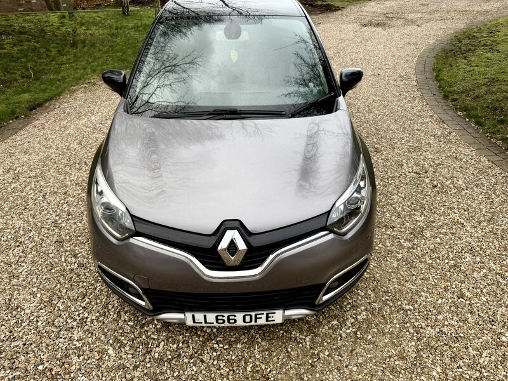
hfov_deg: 71.6
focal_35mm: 24
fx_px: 352
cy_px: 190
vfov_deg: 56.8
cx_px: 254
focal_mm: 6.76
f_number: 1.78
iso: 80
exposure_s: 1/344
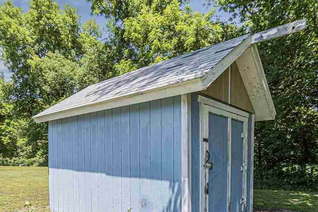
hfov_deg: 71.5
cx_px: 152
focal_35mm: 25
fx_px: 221
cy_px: 166
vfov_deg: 48.7
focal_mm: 10
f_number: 7.1
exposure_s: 1/200
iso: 100
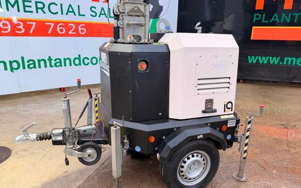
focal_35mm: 26
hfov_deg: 70.4
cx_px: 149
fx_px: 213
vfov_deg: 47.6
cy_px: 101
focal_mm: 6.76
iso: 80
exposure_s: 1/287
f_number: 1.78
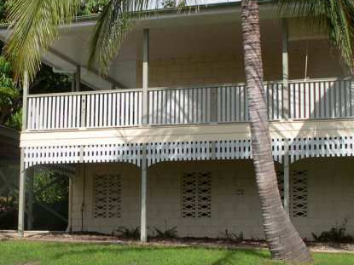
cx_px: 123
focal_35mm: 110
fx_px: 1125
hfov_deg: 17.8
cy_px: 153
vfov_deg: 13.4
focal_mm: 12.2
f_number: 9.2
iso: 100
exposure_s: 1/178
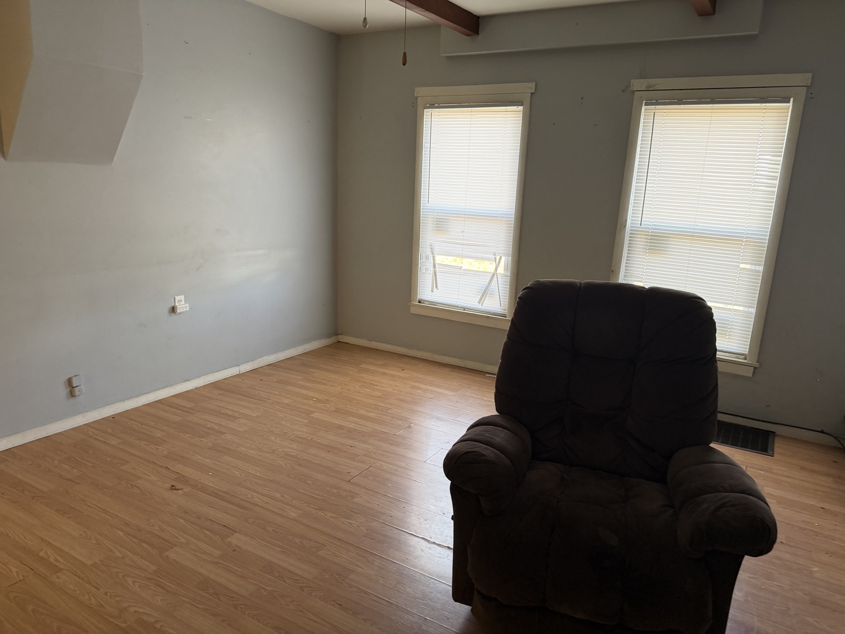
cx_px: 422
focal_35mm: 24
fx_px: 586
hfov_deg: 71.6
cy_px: 317
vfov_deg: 56.8
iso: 200
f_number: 1.78
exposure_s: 1/60
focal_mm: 6.76
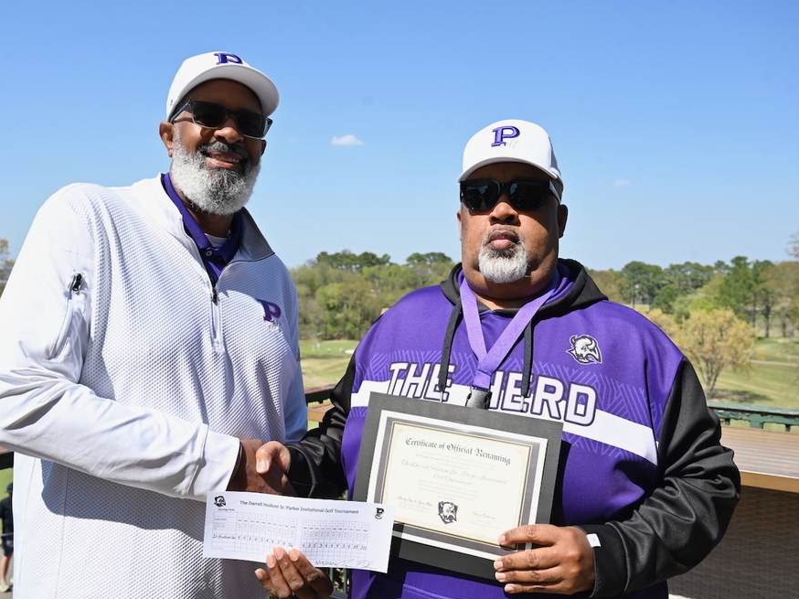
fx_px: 774
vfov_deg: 42.3
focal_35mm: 34
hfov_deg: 54.5
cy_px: 300
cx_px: 368
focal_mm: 30.5
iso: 100
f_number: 6.3
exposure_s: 1/320
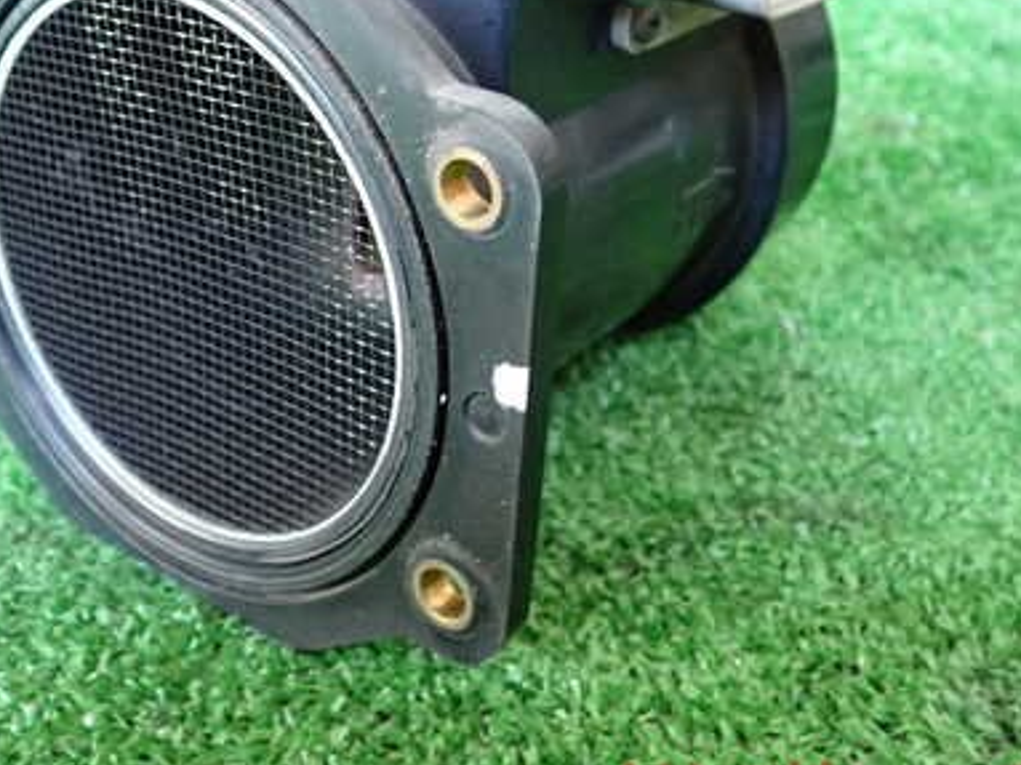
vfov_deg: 30.5
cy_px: 224
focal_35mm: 47
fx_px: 1386
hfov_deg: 40.3
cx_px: 427
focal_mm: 5.4
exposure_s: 1/30
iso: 400
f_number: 2.3
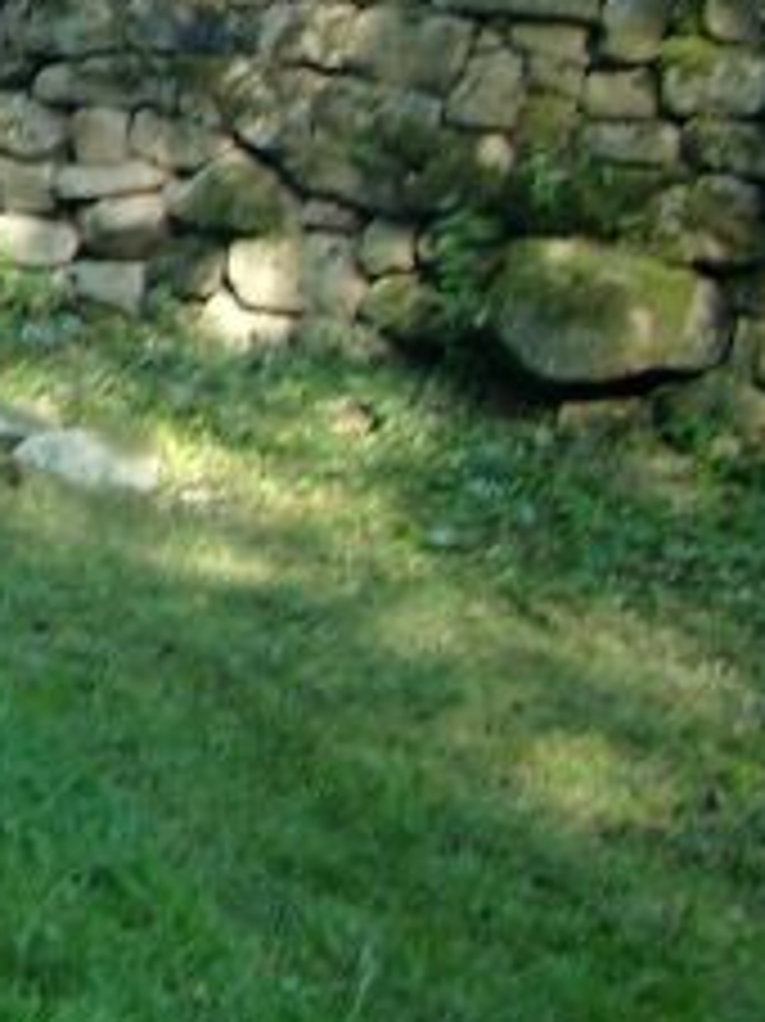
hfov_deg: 10.7
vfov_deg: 15.7
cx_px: -994
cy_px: -266
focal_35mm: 120
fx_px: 3539
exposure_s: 1/107
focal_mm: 7.13
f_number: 2.8
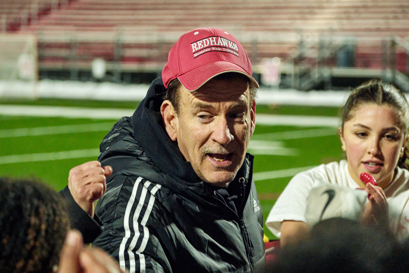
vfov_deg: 10.9
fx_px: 1431
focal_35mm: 126
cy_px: 136
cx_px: 204
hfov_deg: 16.3
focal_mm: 84.3
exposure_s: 1/1000
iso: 10000
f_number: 4.5
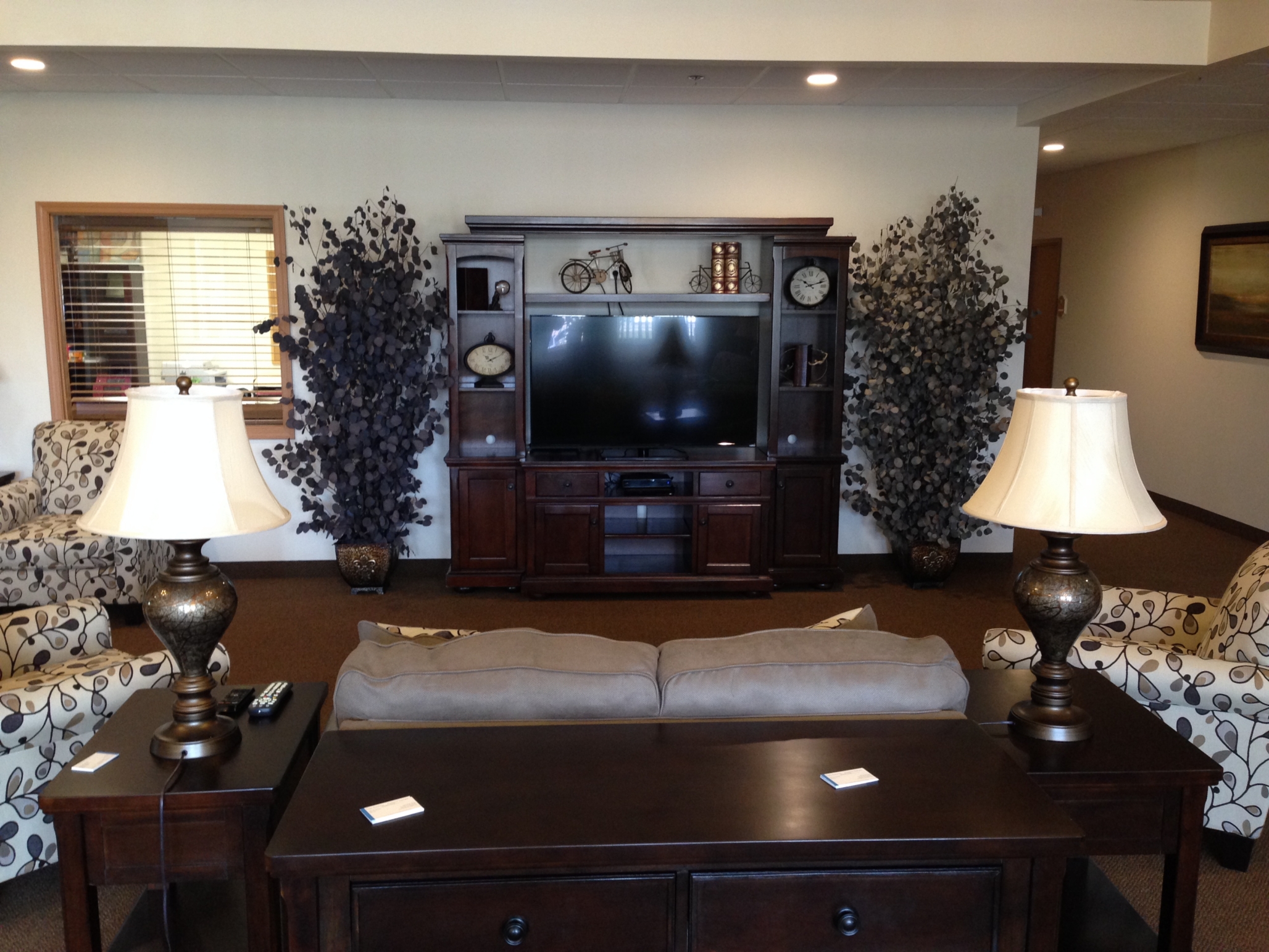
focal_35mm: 33
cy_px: 476
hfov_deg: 55.4
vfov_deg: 42.9
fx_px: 1210
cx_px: 634
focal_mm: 4.12
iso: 160
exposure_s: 1/20
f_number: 2.4
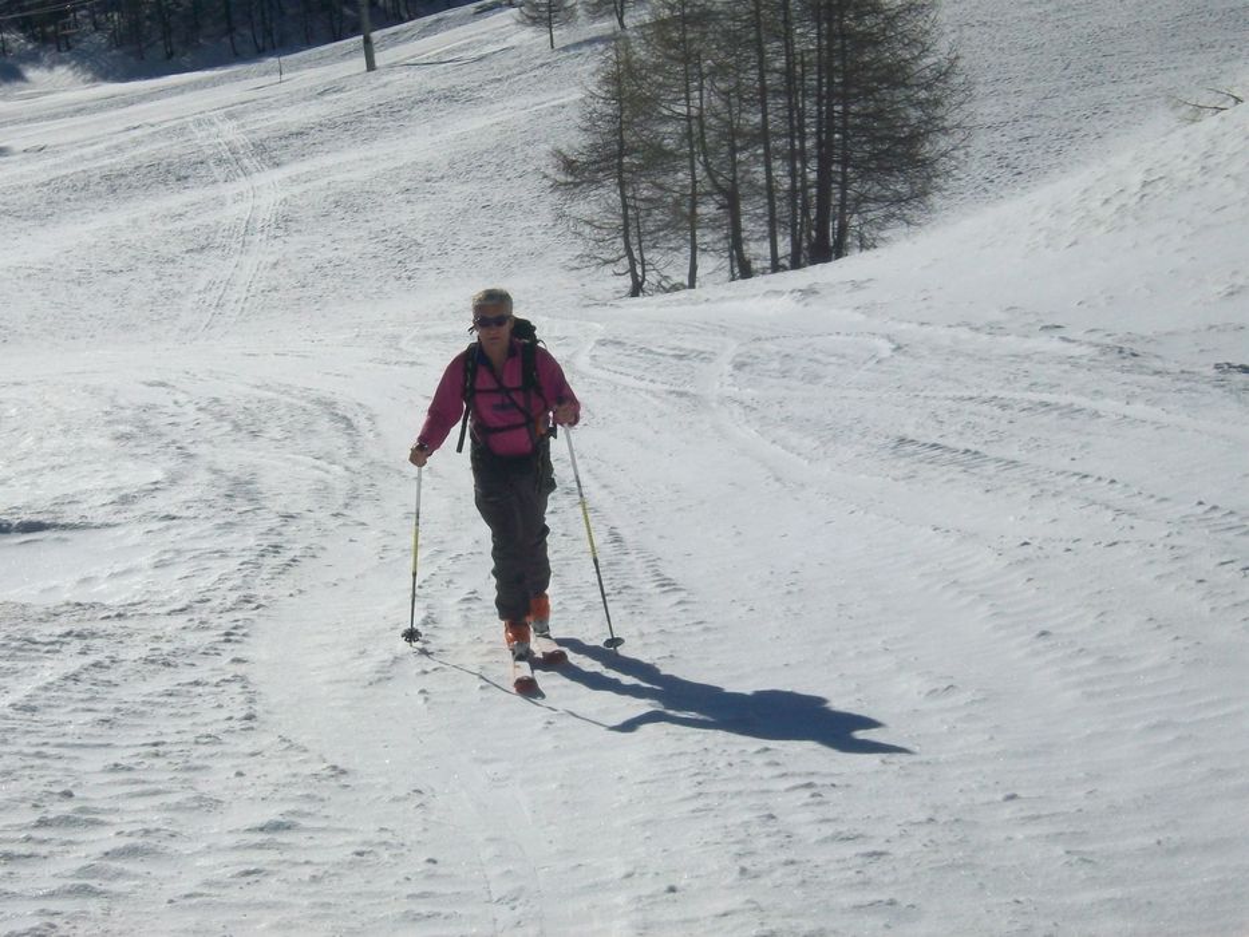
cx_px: 624
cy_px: 468
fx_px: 2382
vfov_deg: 22.3
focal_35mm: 66
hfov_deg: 29.4
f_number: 7.9
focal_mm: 11
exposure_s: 1/800
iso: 80
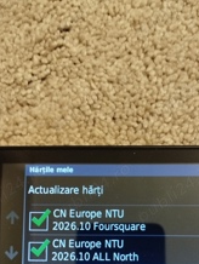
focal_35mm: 44
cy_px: 213
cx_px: 133
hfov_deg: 32.6
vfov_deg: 41.0
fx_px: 337
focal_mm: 5.31
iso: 1000
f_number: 1.7
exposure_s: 1/17
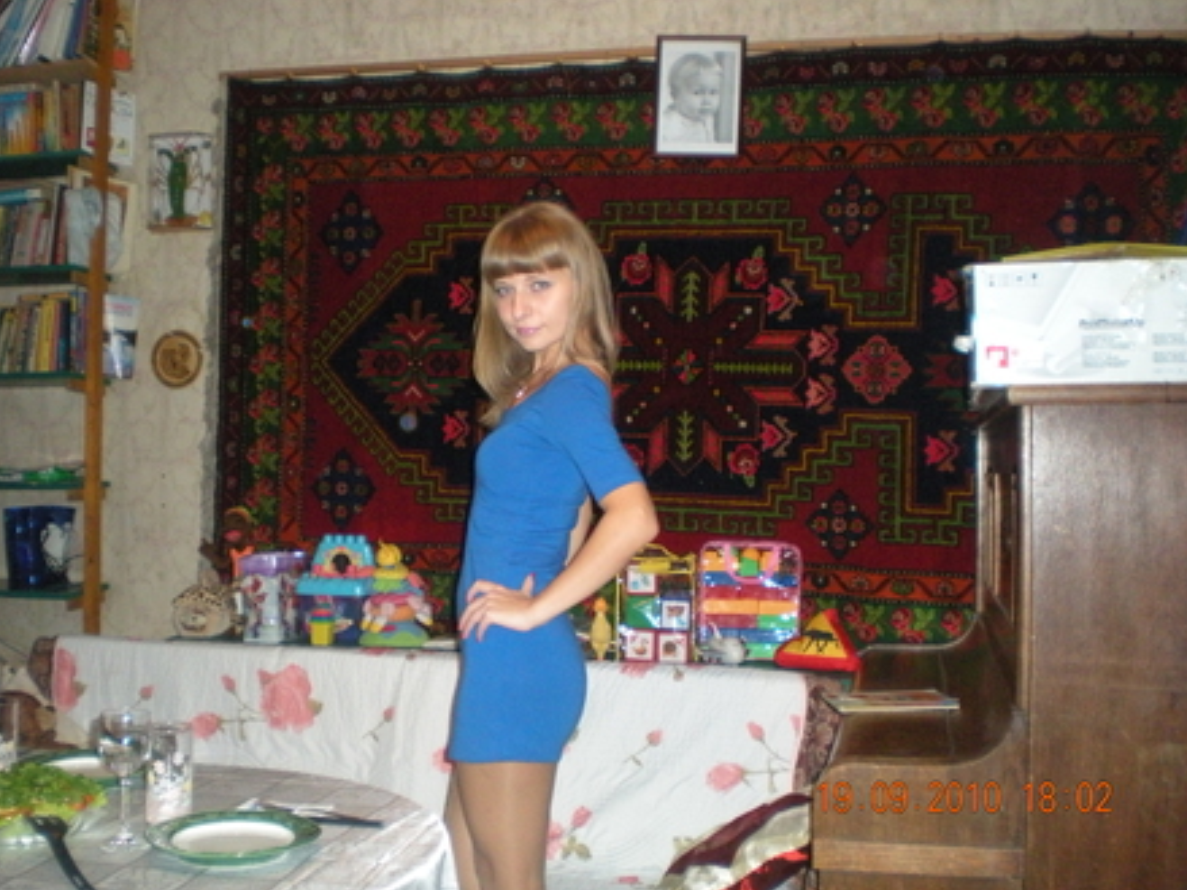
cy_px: 436
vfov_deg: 36.8
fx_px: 1337
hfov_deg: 47.9
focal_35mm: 39
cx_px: 581
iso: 441
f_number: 3.1
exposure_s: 1/60
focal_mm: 6.3
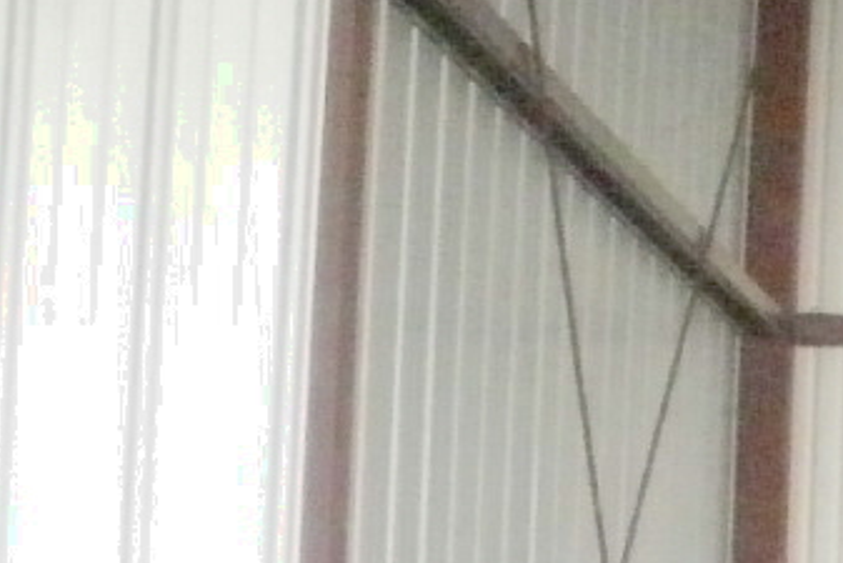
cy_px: 1226
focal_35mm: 217
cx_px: 1999
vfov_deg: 6.1
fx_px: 5083
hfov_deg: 8.7
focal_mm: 7.7
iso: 1600
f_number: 6.3
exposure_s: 1/250
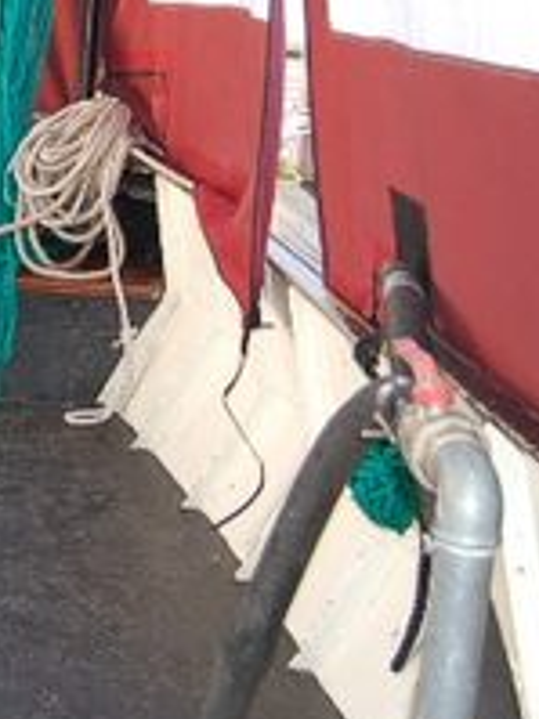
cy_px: 154
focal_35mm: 86
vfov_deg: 22.5
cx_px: -114
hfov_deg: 16.4
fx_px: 1787
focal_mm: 24
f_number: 4
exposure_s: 1/125
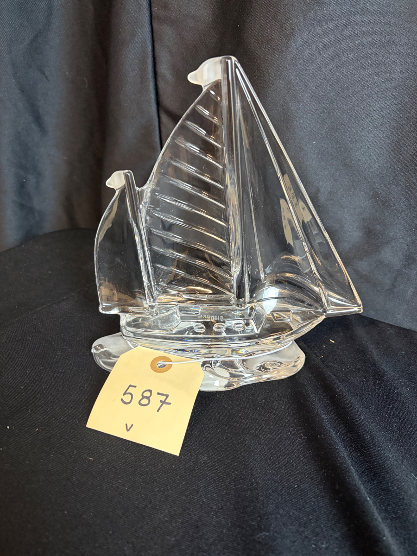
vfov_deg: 67.3
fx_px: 418
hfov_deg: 53.1
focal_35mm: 26
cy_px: 278
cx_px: 208
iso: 400
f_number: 1.6
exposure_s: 1/40
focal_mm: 5.96
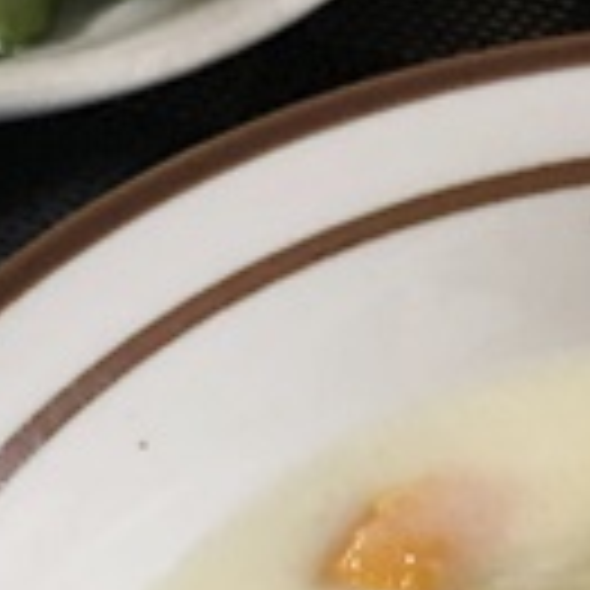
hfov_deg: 13.1
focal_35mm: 132
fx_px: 2545
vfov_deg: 13.0
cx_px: 50
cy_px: 628
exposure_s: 1/17
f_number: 1.8
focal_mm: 3.99
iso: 100
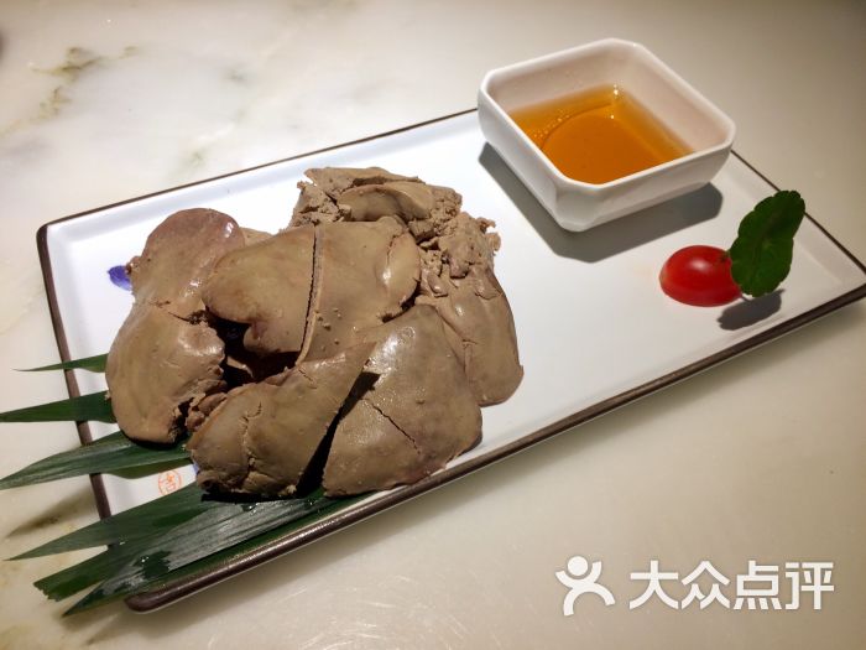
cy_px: 325
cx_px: 433
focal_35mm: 29
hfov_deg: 61.7
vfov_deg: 48.2
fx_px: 726
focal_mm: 4.15
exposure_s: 1/50
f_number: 2.2
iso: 32
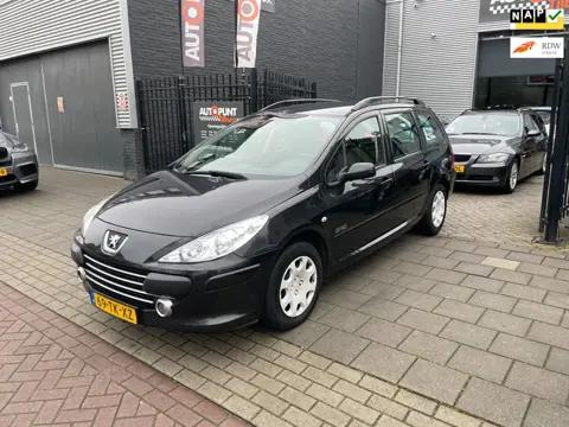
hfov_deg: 67.3
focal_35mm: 26
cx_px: 284
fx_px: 427
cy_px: 214
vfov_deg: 53.1
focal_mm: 4.2
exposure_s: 1/121
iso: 100
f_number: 1.6
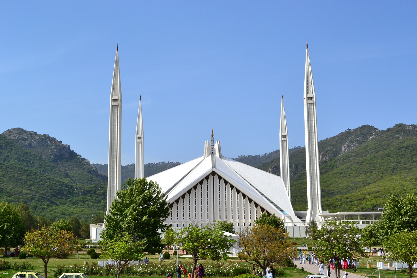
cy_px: 139
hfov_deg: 41.1
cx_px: 208
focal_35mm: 48
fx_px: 556
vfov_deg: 28.1
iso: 400
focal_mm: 32
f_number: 11
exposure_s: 1/500
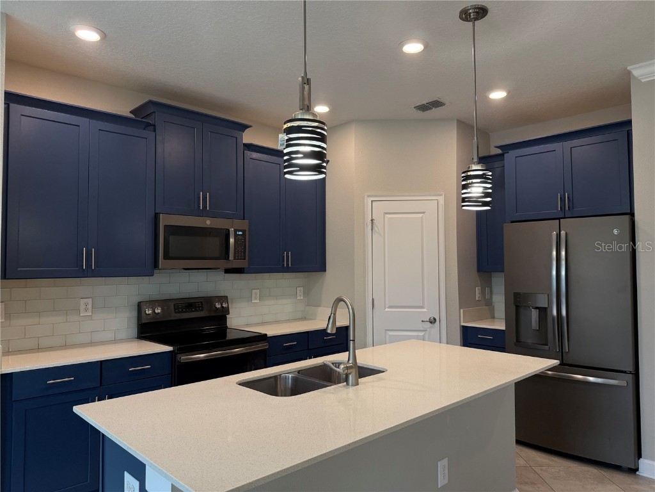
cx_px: 328
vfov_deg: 56.8
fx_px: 454
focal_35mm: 24
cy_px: 246
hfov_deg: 71.6
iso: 200
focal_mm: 6.76
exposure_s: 1/131
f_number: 1.78
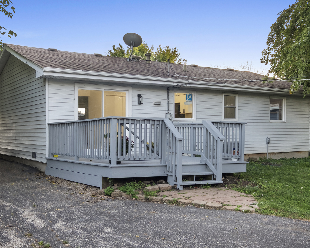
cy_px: 123
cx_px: 148
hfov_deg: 43.8
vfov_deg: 35.7
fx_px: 385
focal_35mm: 42
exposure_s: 1/40
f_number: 8
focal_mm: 24
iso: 320
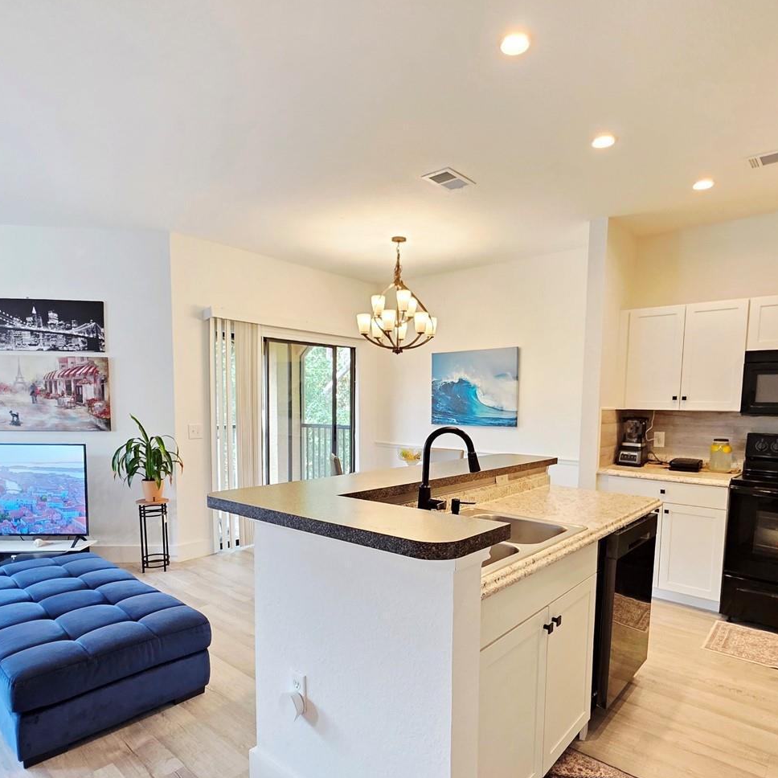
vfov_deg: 77.1
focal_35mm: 19
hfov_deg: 77.7
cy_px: 452
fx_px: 483
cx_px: 390
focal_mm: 2.2
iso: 250
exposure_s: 1/60.2
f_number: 1.9
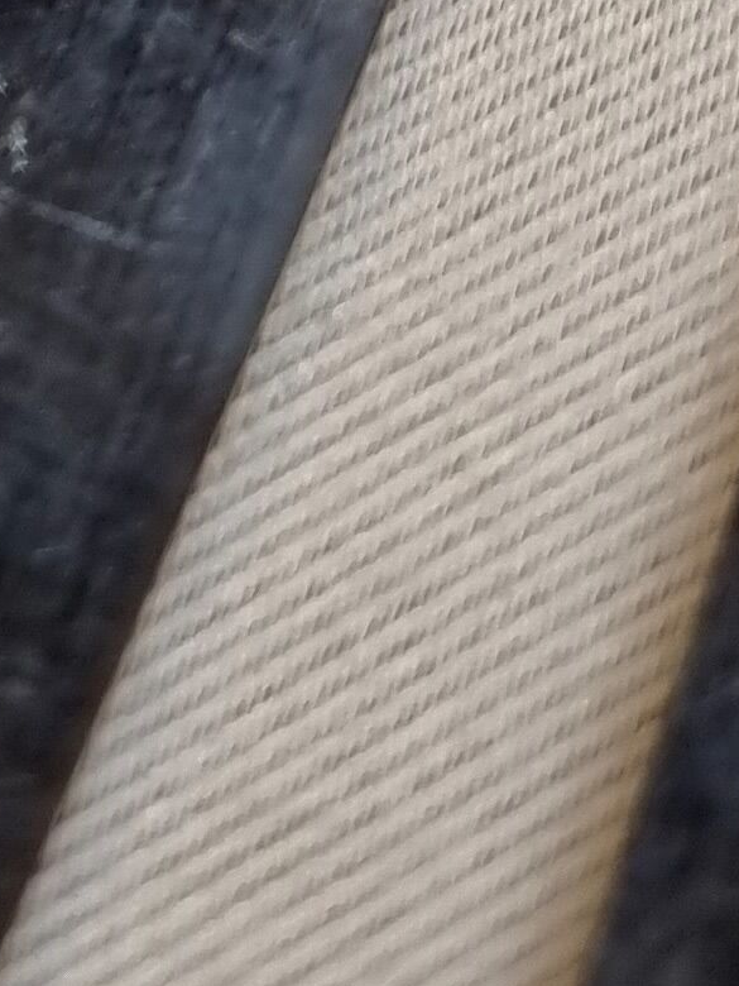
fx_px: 3501
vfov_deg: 13.7
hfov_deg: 11.0
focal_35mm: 123
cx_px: -731
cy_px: -982
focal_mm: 6.7
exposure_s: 1/50
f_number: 1.8
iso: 50
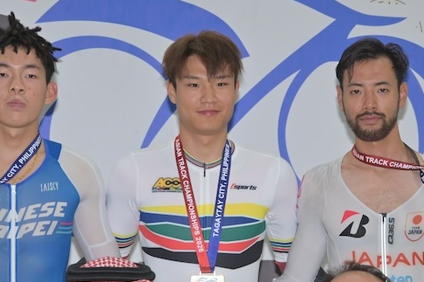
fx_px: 2035
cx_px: 230
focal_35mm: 173
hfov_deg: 11.9
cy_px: 172
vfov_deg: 7.9
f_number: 8
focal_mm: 105
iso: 1000
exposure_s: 1/160
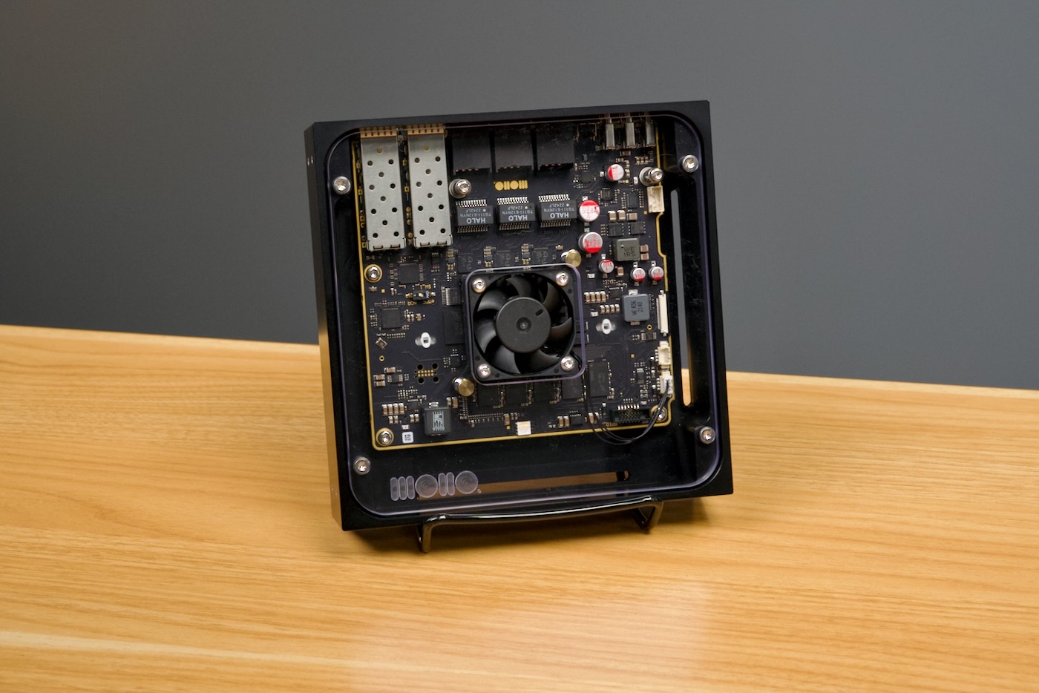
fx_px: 1934
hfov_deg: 30.1
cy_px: 346
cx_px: 520
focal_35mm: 67
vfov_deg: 20.3
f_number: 14
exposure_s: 1/60
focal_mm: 67
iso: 3200
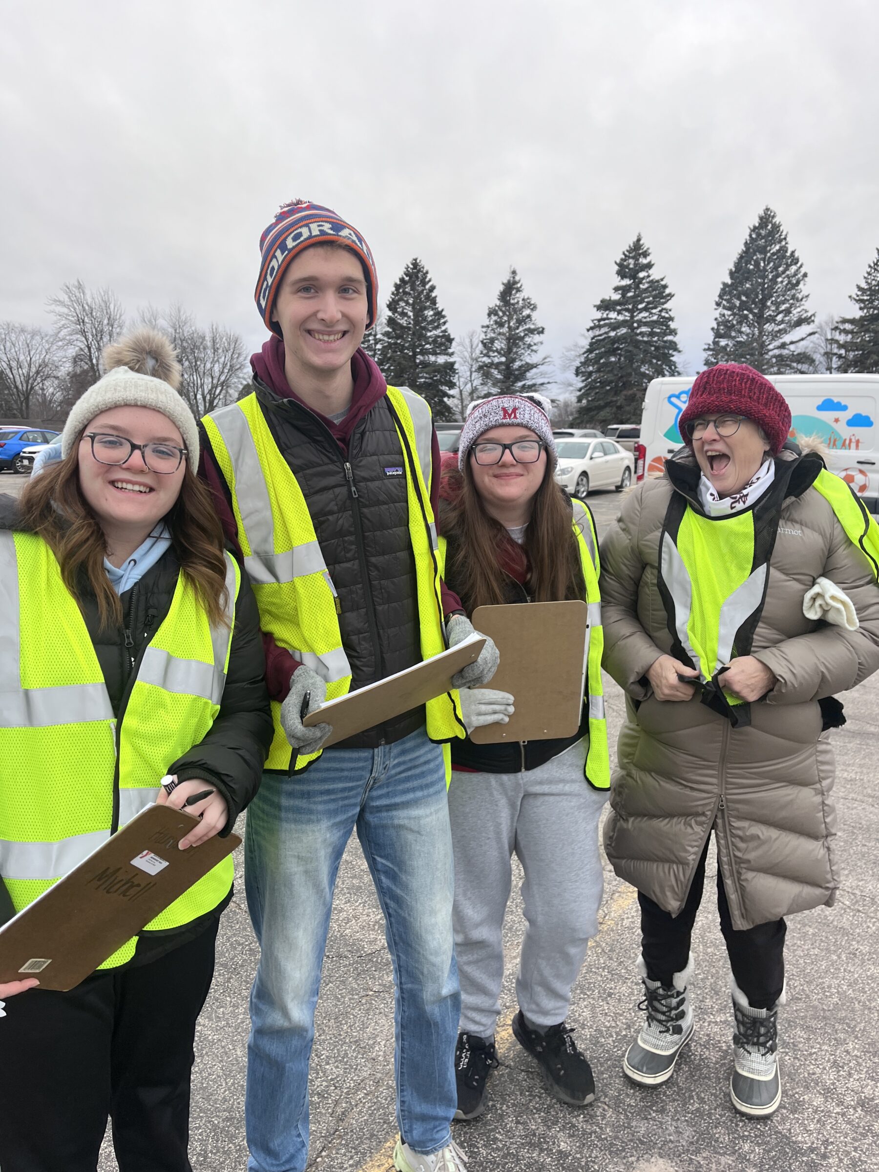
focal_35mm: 26
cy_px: 586
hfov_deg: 53.1
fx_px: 880
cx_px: 440
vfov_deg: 67.3
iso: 40
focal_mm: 5.1
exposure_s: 1/265
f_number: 1.6
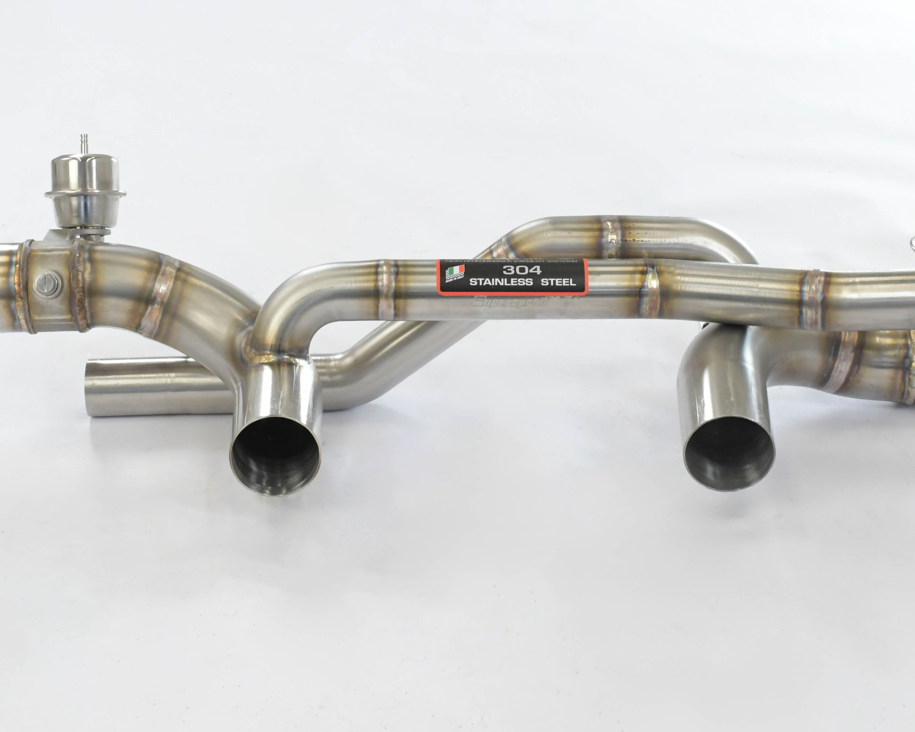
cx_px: 499
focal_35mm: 81
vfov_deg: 18.9
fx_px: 2193
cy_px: 339
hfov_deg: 23.6
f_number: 11
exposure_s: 1/160
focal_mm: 42
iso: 4000
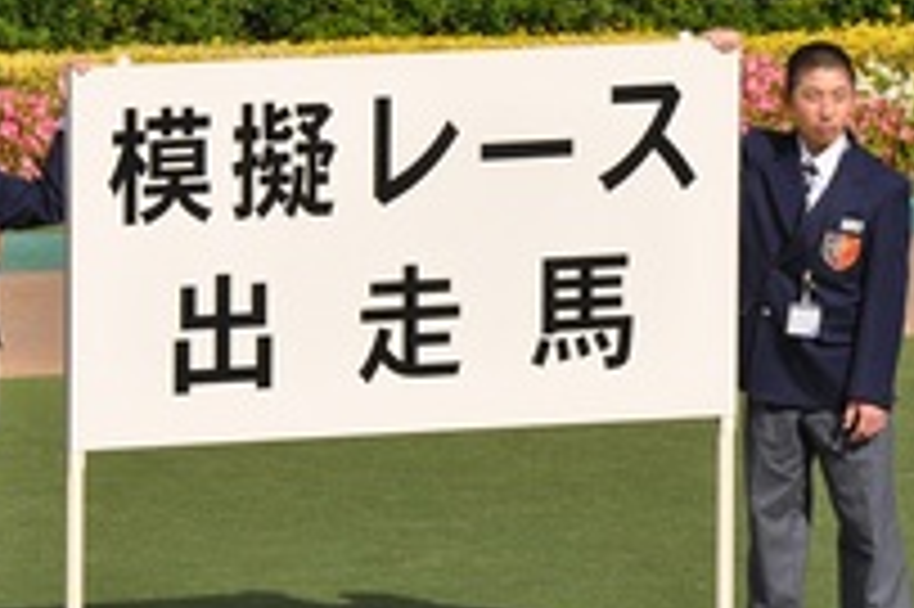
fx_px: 17960
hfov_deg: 2.9
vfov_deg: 1.9
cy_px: 227
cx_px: 374
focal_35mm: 708
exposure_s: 1/1600
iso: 640
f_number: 10
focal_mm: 240
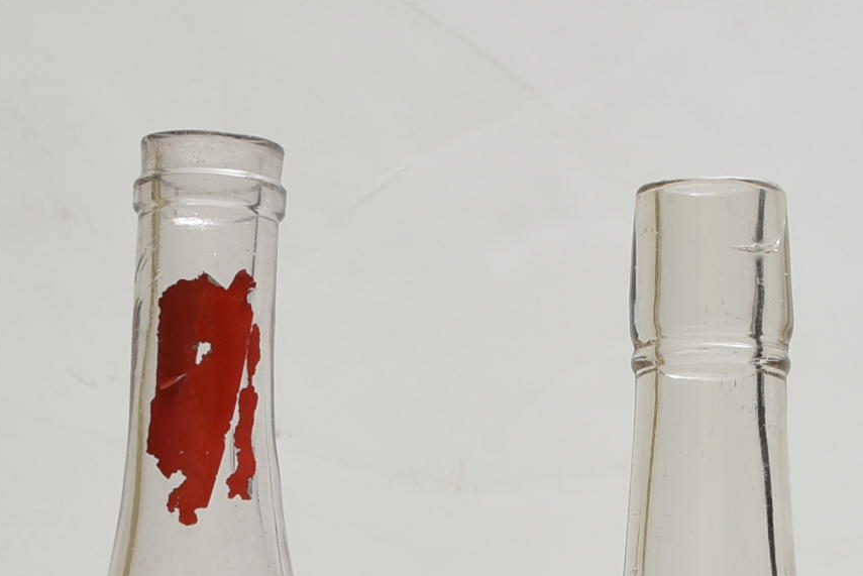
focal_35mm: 189
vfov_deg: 7.1
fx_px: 4533
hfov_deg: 10.9
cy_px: 942
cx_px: 631
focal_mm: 36
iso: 100
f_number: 11
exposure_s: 1/100
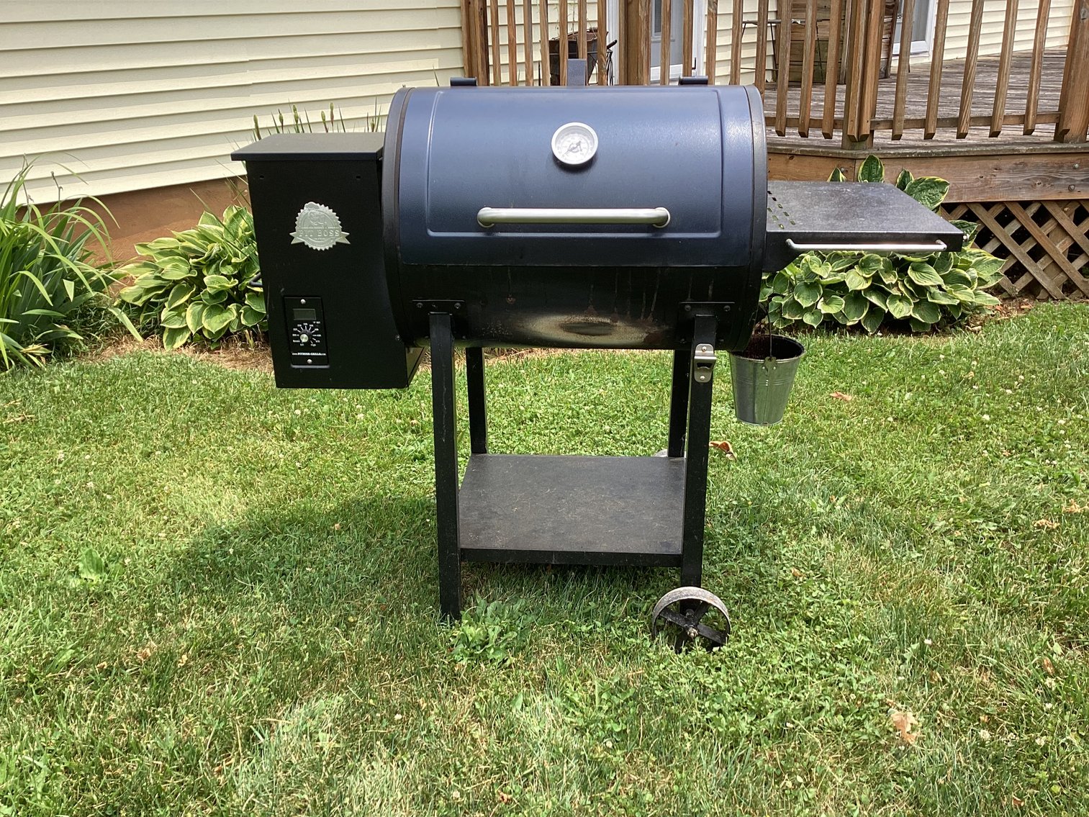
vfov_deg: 45.4
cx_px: 544
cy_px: 408
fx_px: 975
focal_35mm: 31
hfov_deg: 58.3
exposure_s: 1/248
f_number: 2.4
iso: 25
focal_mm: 3.3
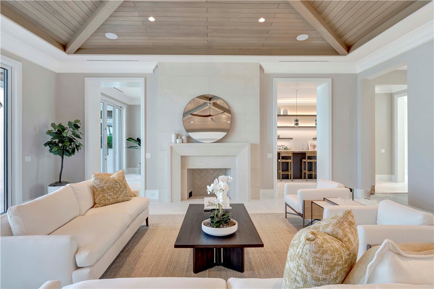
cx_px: 217
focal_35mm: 20
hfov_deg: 83.2
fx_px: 245
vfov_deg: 61.1
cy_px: 144
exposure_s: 1.3
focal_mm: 20.3
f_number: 11
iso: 200
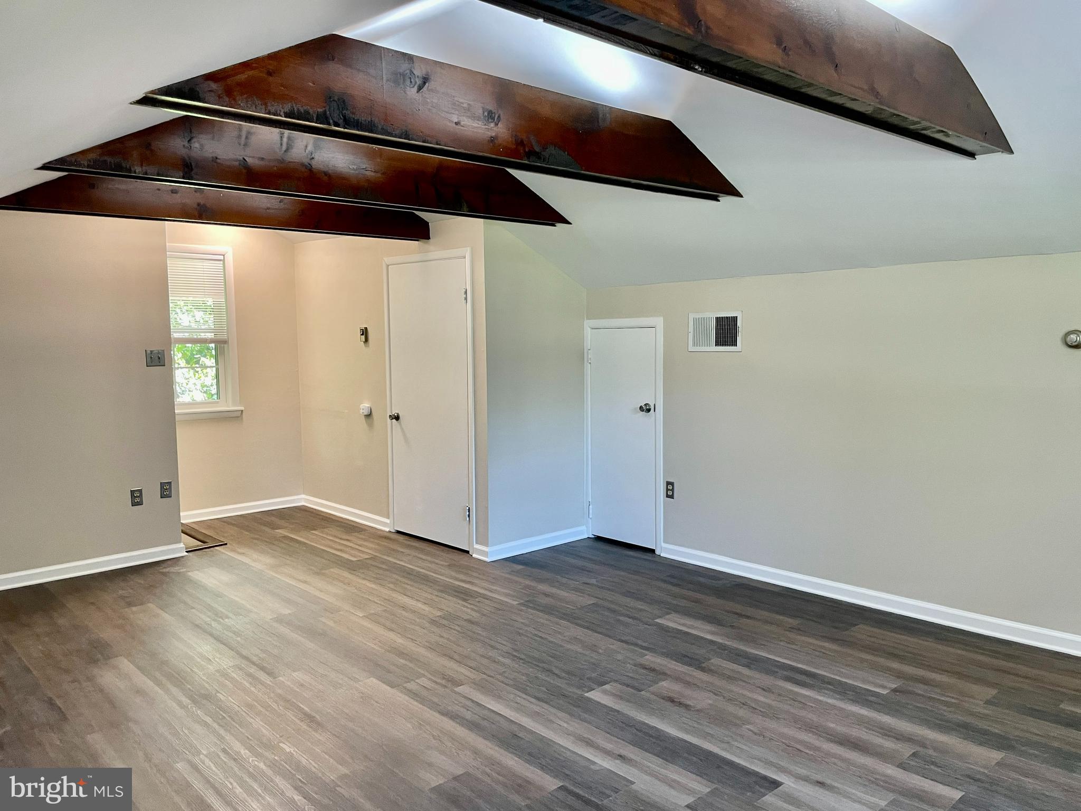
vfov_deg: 53.1
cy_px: 406
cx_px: 540
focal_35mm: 26
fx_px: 812
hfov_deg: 67.3
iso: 200
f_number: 1.6
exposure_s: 1/60
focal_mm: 4.2
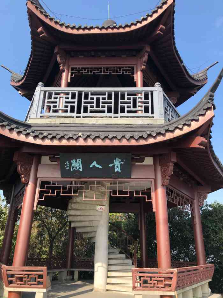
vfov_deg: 63.4
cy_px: 149
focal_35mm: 28
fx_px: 240
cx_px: 112
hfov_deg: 49.8
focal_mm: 4
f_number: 1.8
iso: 20
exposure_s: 1/941
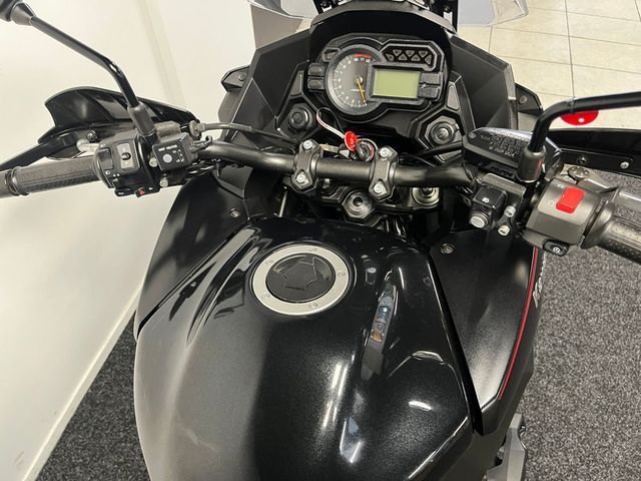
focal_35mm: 26
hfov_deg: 67.3
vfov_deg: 53.1
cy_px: 240
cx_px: 320
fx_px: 481
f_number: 1.6
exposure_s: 1/50
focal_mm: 5.1
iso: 400
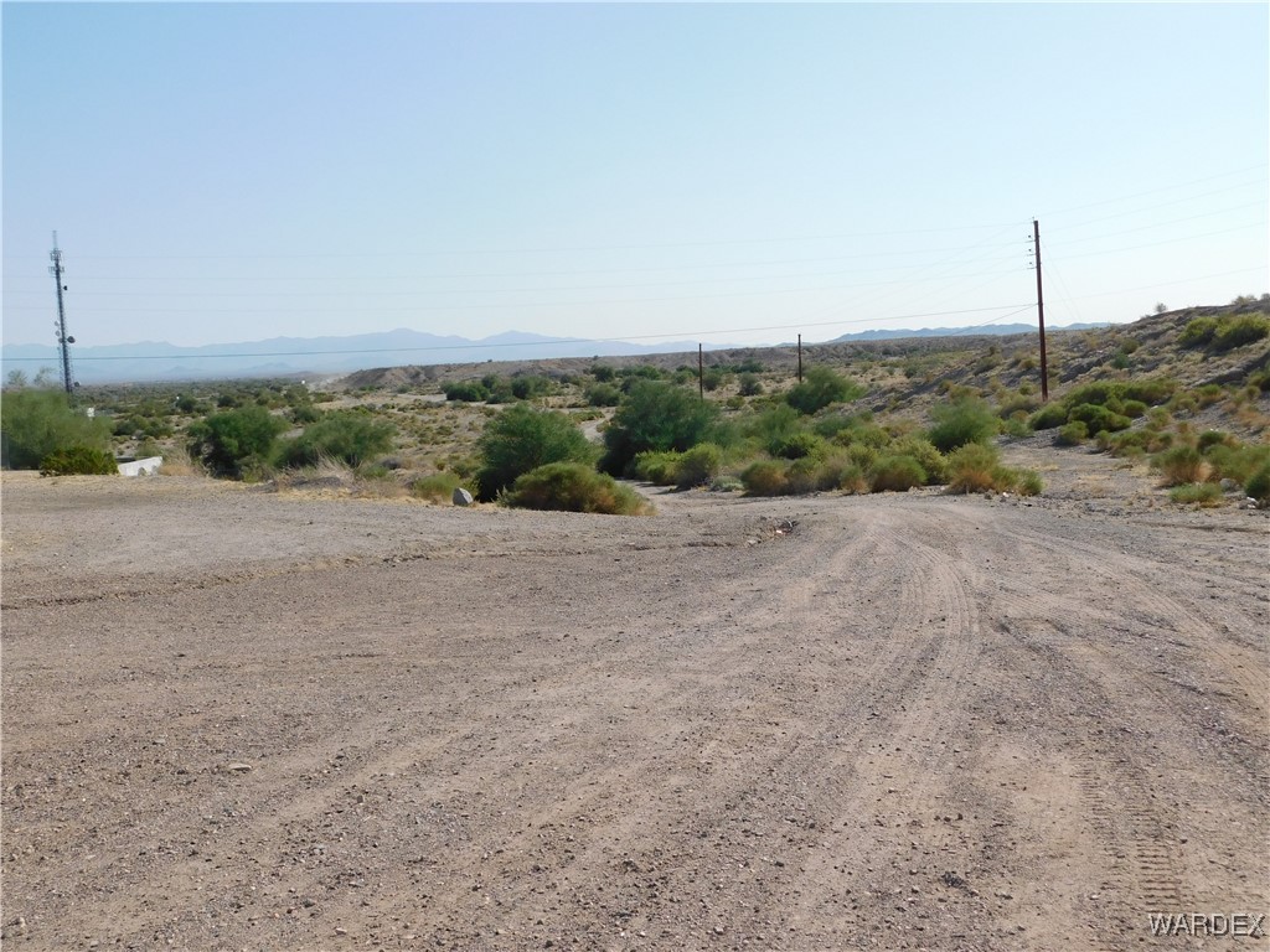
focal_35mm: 36
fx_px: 1321
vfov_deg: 39.7
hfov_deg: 51.4
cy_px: 476
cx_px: 635
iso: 125
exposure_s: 1/500
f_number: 7
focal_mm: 6.3
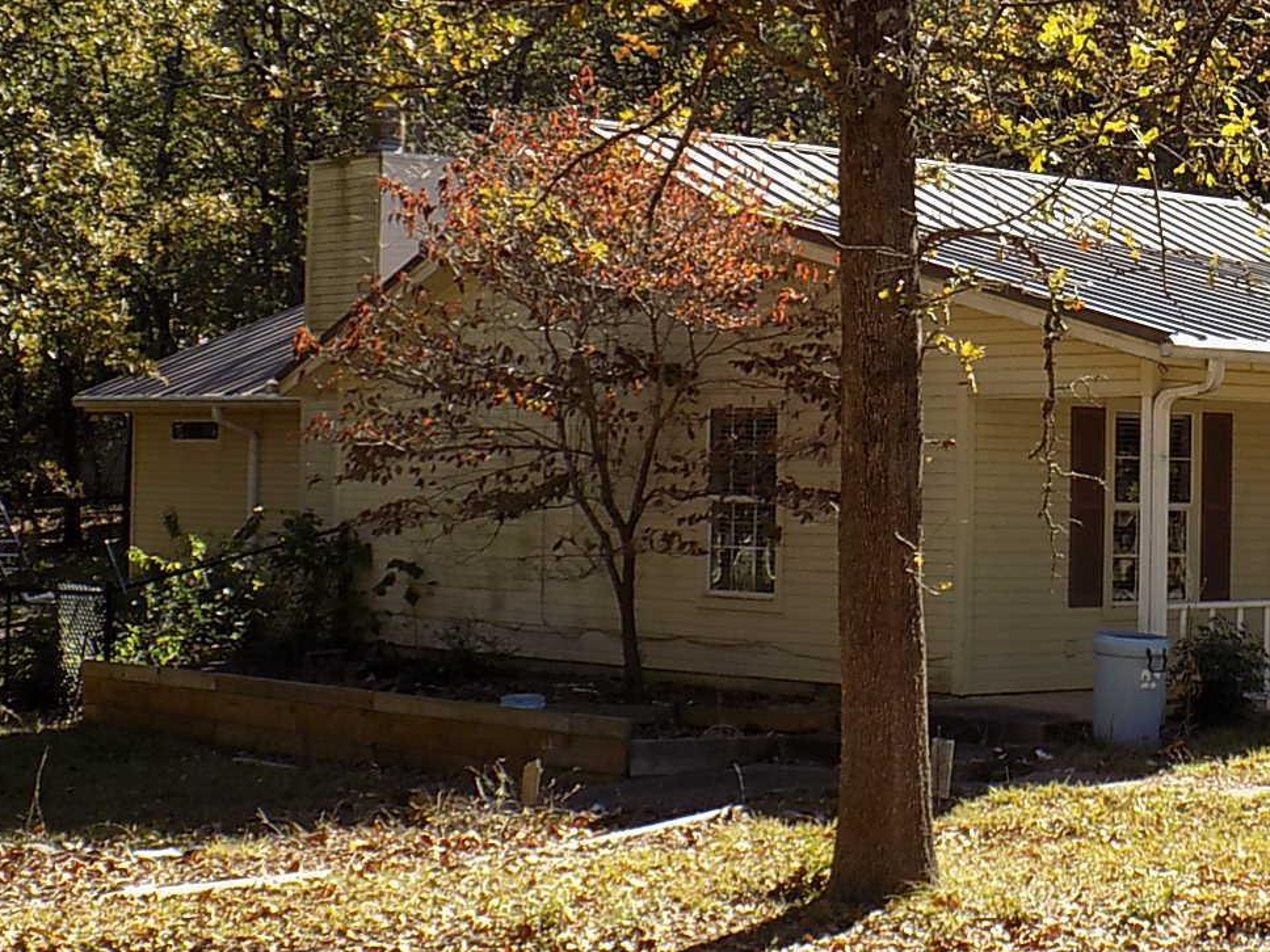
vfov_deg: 19.4
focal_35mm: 76
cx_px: 1030
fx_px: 2788
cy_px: 472
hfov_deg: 25.2
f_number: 3.7
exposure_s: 1/250
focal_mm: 8.1
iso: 80
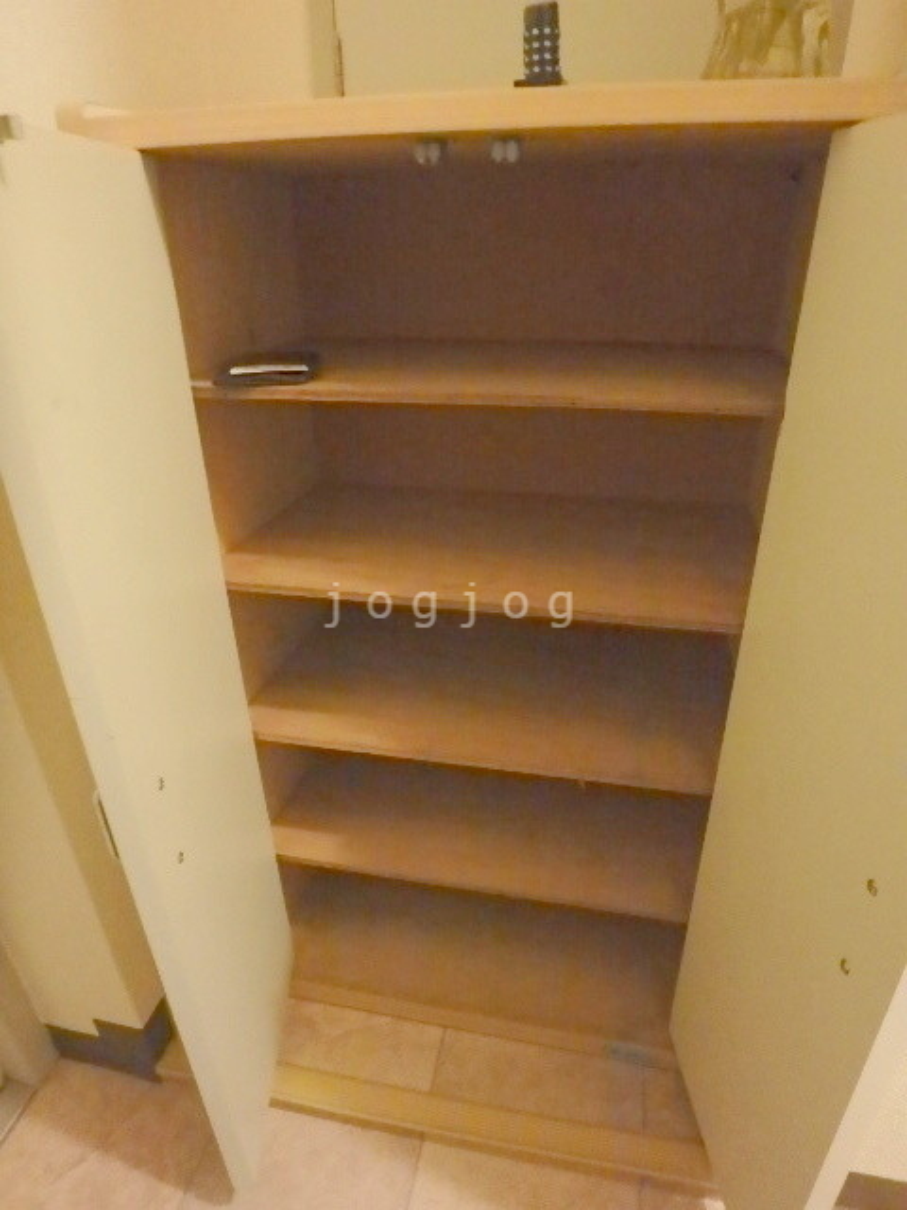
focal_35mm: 21
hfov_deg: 63.4
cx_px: 454
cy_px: 605
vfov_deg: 79.0
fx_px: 734
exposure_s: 1/20
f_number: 3.5
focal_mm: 3.7
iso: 1600
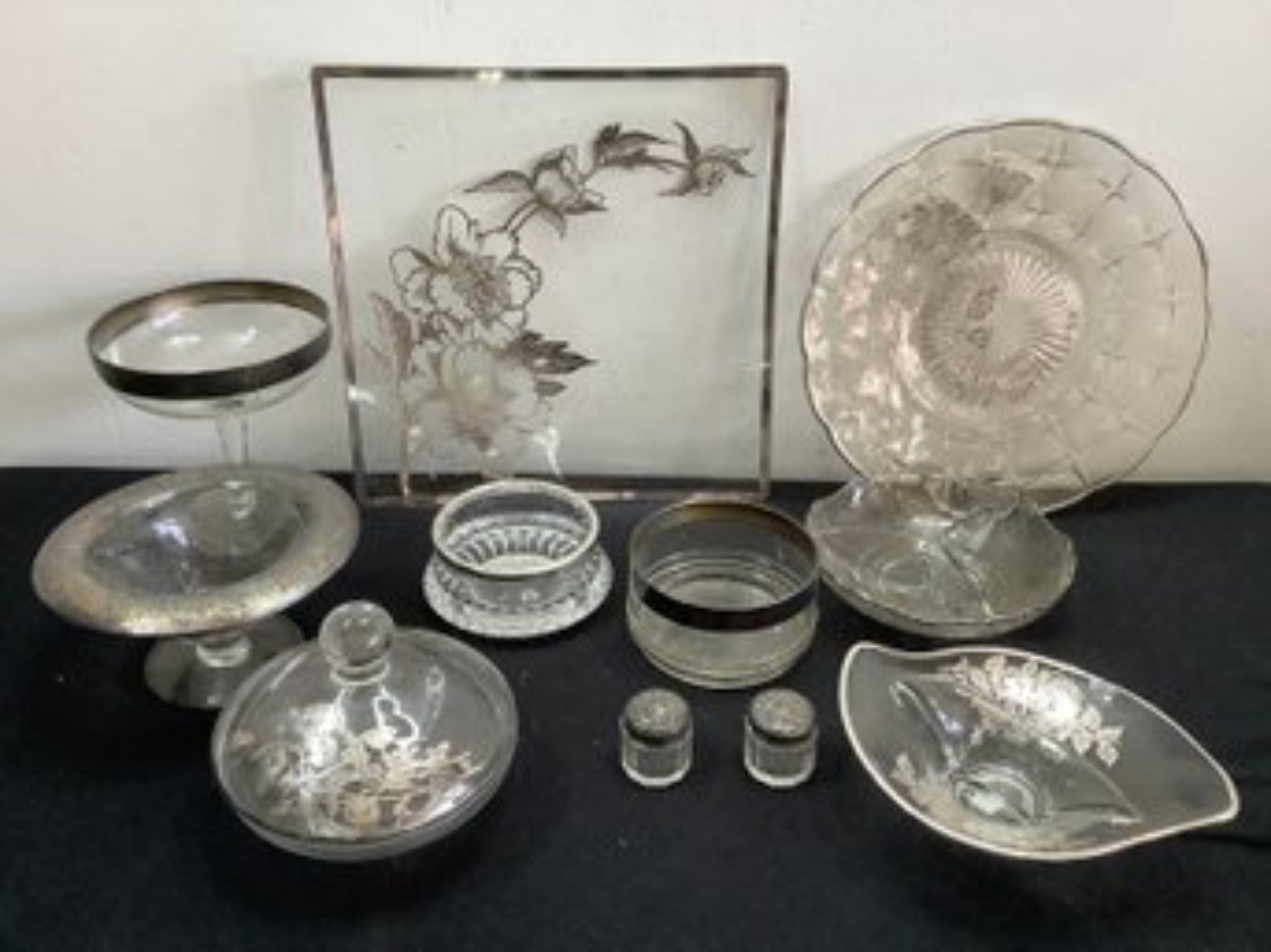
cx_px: 636
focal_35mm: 31
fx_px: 1138
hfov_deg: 58.4
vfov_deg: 45.4
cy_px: 476
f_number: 2.4
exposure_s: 1/100
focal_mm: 3.3
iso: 100
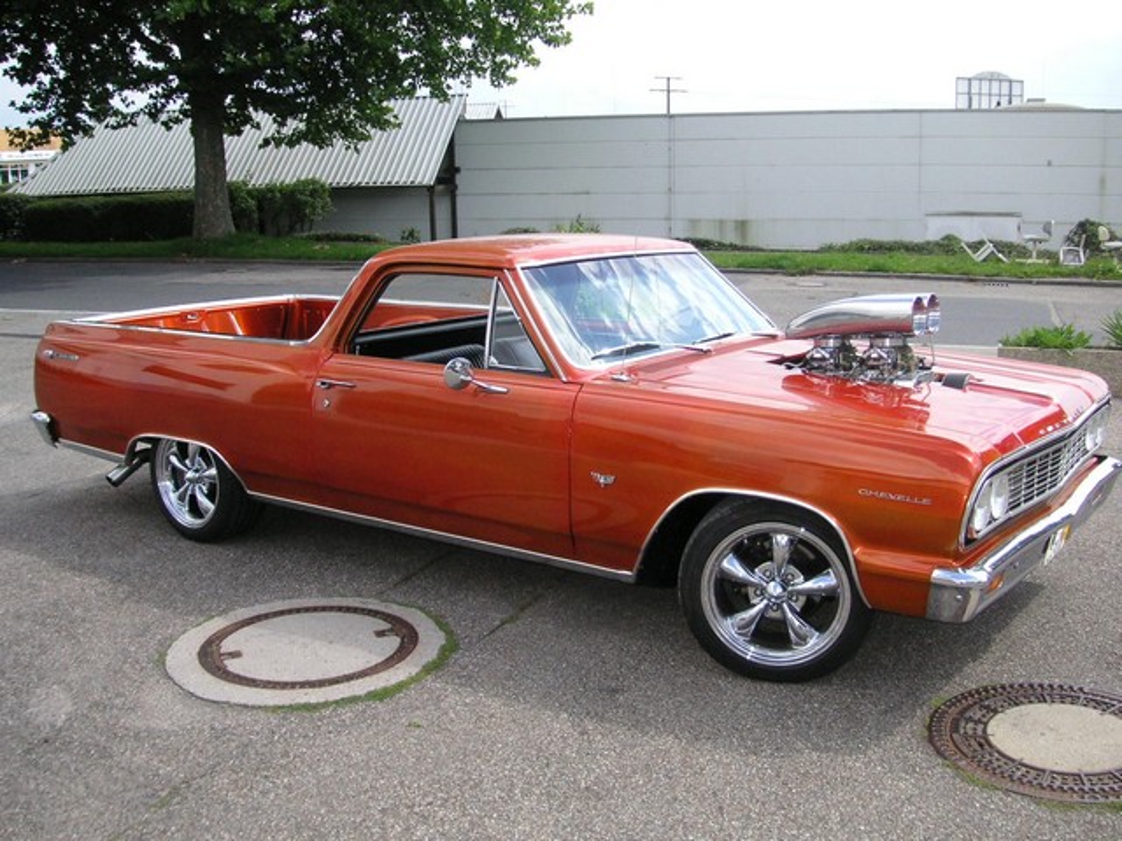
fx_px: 1199
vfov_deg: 38.7
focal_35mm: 37
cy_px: 420
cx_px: 561
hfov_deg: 50.1
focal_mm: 6.1
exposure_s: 1/1000
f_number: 2.8
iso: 80
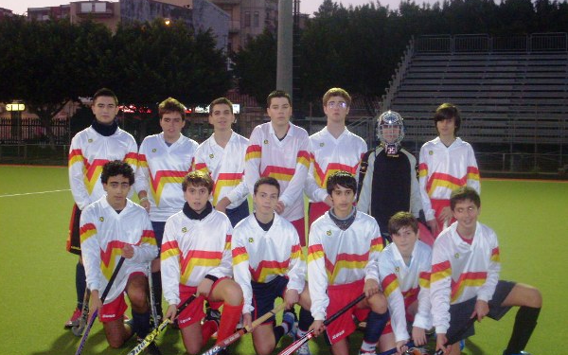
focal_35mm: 64
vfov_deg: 20.3
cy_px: 187
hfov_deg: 32.0
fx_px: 991
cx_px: 283
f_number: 3.4
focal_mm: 9.9
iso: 240
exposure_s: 1/45
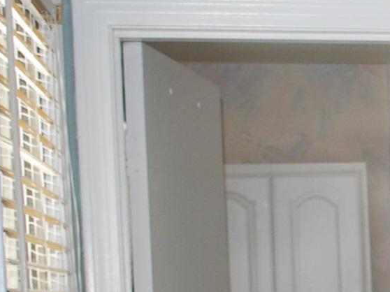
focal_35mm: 159
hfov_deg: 11.4
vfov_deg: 9.0
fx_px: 1791
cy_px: 469
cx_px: 730
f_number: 3.8
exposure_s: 1/60
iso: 200
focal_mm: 20
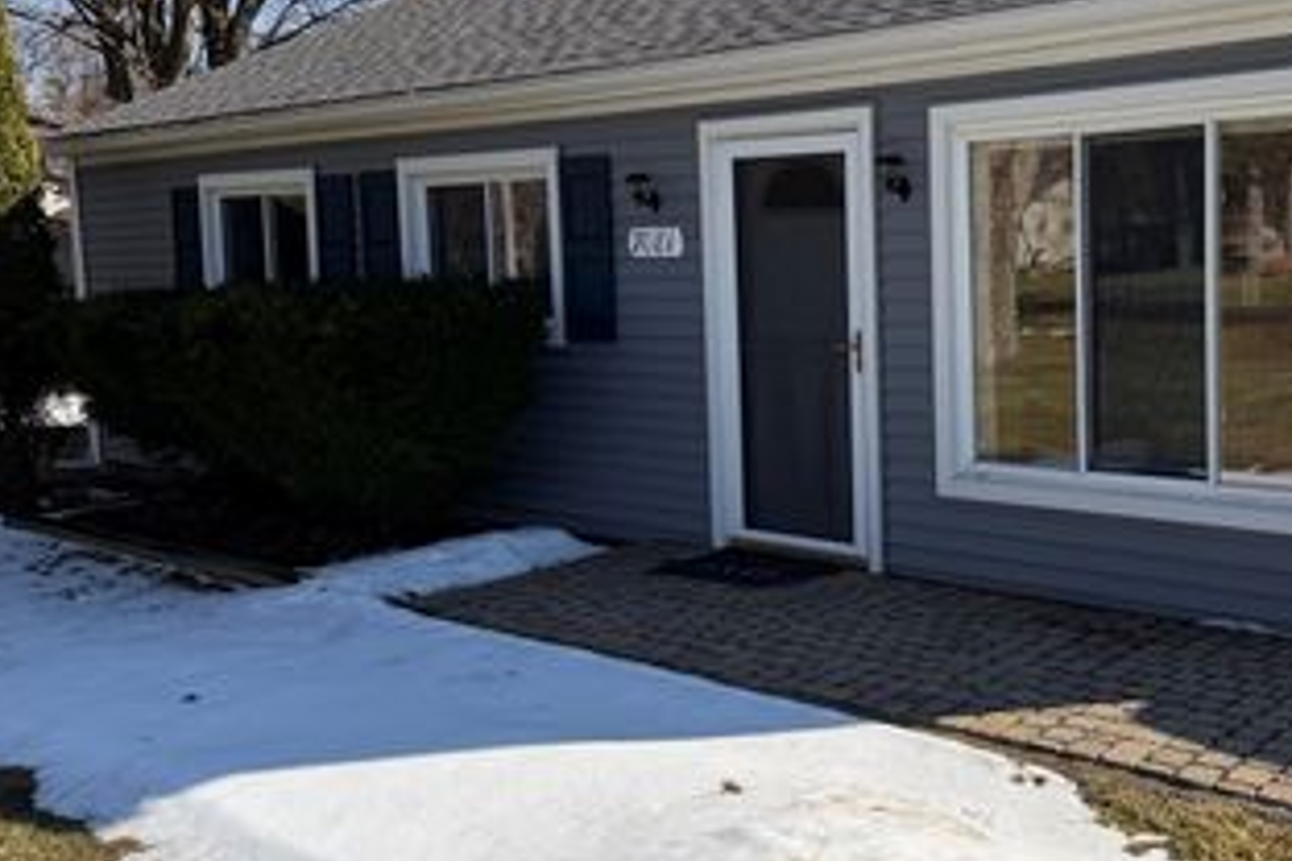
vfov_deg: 33.4
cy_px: 387
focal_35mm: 40
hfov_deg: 47.6
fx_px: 1435
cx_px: 865
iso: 100
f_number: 1.78
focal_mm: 6.76
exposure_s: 1/4405
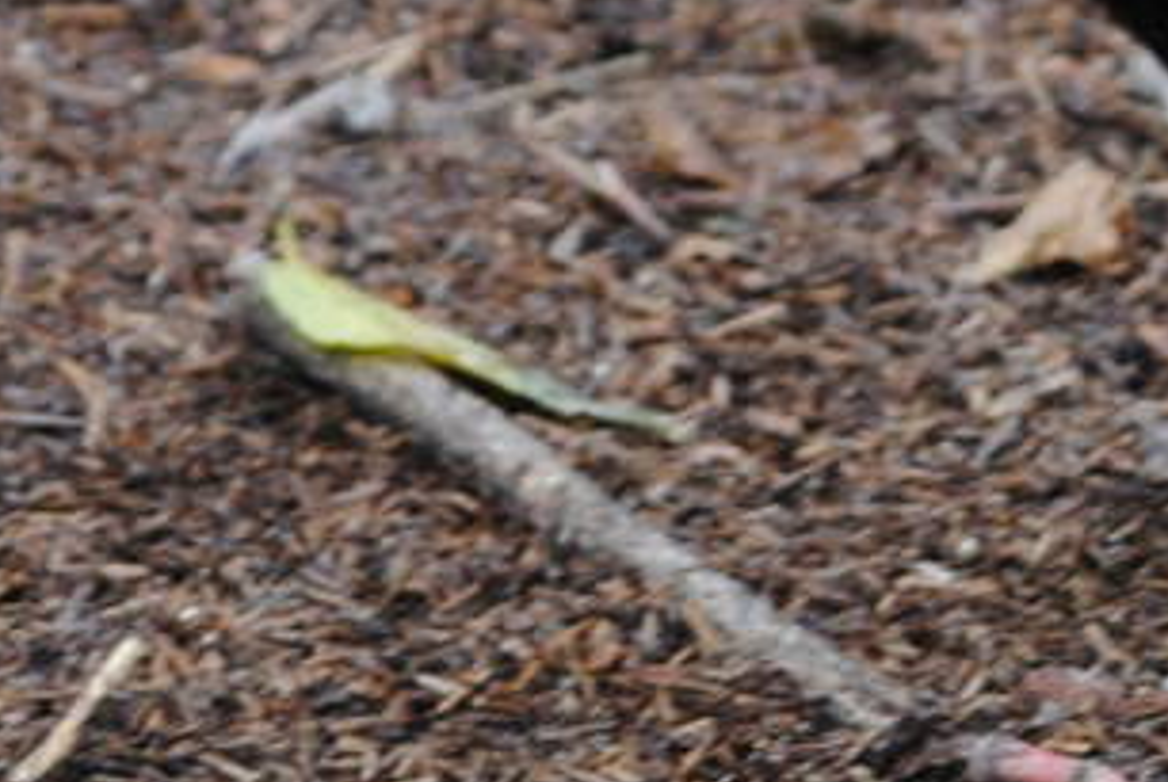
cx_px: 1512
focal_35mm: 769
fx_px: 24986
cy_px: 48
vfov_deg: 1.8
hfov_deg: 2.7
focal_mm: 98
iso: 400
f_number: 4.5
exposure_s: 1/100
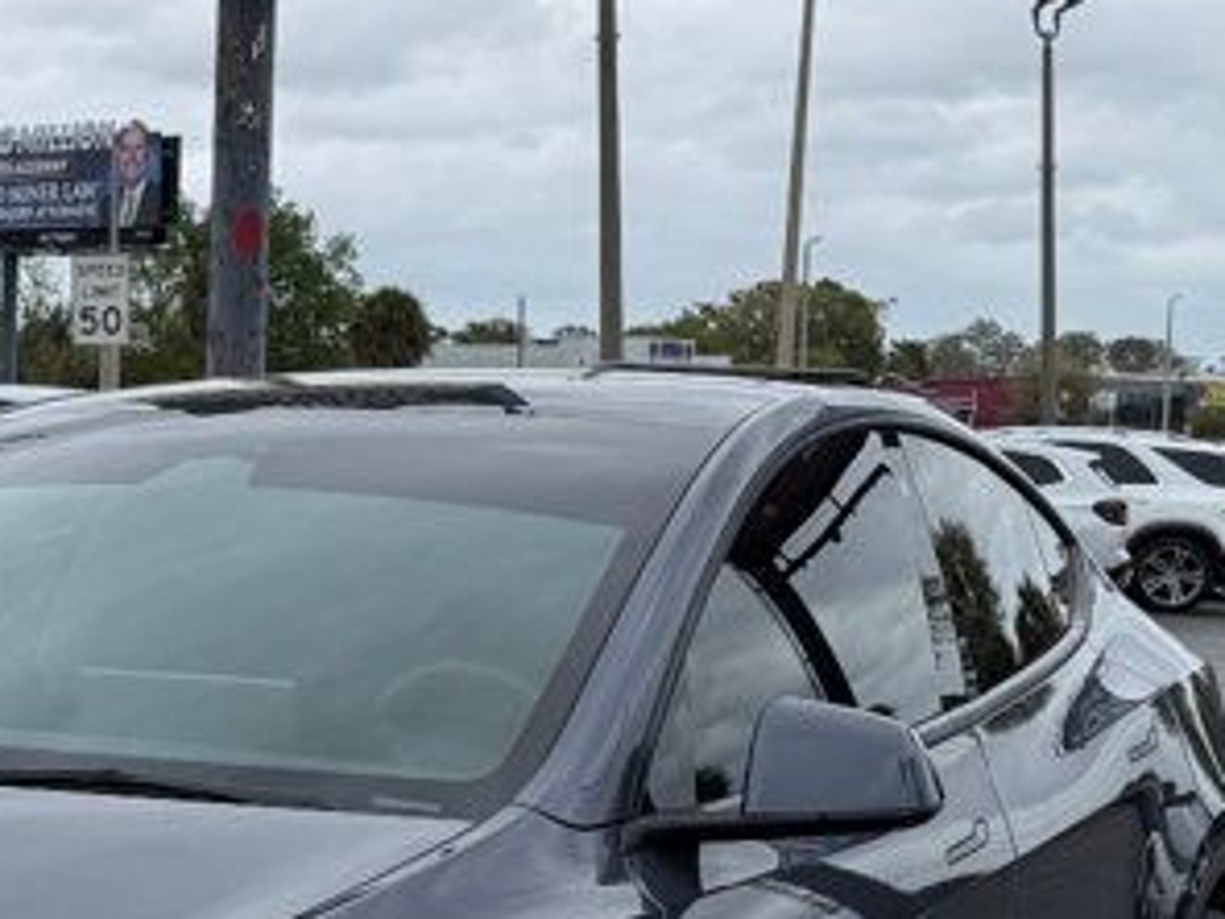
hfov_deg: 22.8
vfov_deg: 17.7
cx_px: 70
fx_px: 2937
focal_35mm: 83
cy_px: 629
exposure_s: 1/4975
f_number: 1.78
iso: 80
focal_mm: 6.76
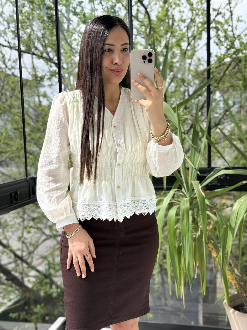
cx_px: 124
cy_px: 165
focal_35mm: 48
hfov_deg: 30.3
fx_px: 457
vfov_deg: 39.7
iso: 100
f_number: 1.78
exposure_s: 1/762
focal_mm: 6.76
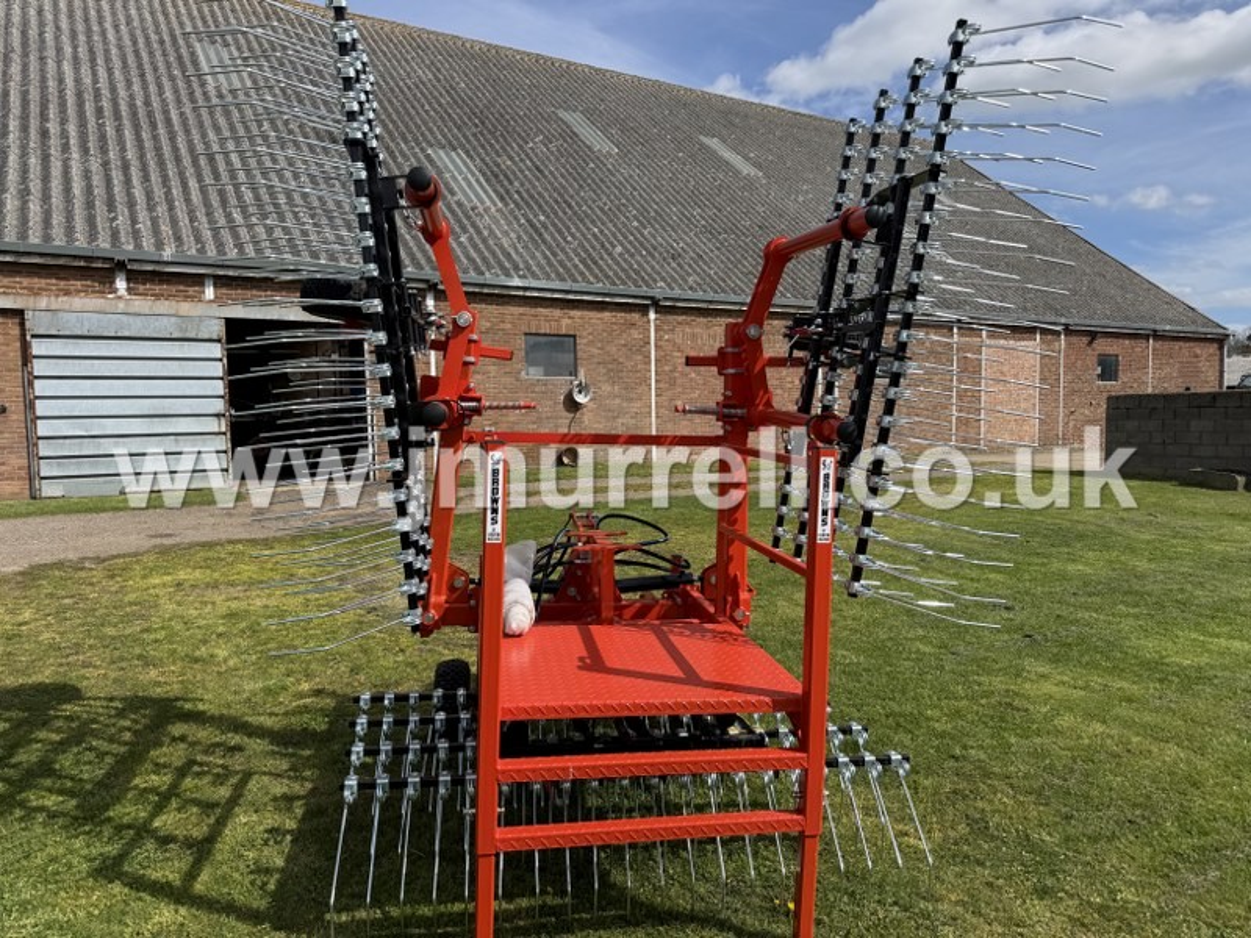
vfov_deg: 56.8
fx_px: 867
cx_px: 626
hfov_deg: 71.6
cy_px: 469
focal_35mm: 24
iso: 80
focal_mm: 6.76
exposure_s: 1/4673
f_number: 1.78
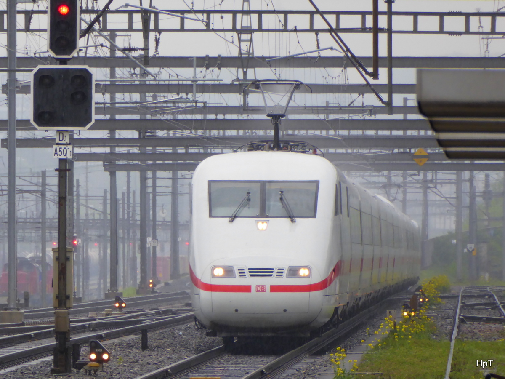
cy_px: 190
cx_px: 252
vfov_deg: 1.9
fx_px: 11671
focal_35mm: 800
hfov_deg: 2.5
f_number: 6.4
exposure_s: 1/125
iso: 250
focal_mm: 129
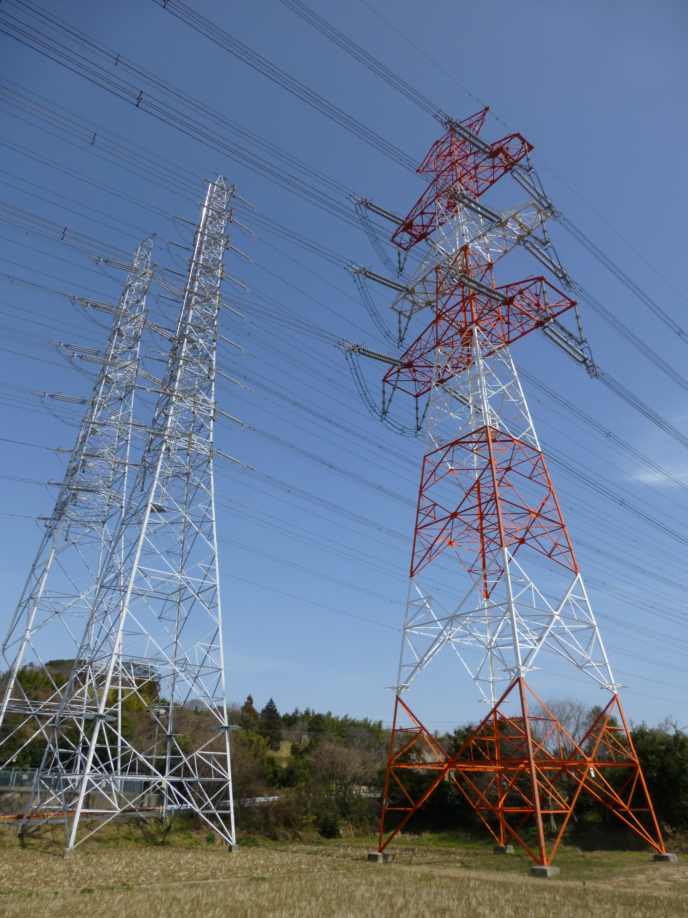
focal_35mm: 24
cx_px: 344
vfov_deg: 71.6
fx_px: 636
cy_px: 459
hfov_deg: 56.8
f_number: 4
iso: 100
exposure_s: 1/1300
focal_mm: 4.3
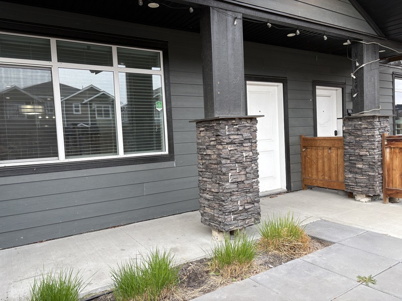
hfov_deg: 67.3
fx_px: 302
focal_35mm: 26
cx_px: 201
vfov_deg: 53.1
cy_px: 150
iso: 32
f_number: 1.6
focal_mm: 5.96
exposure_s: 1/149
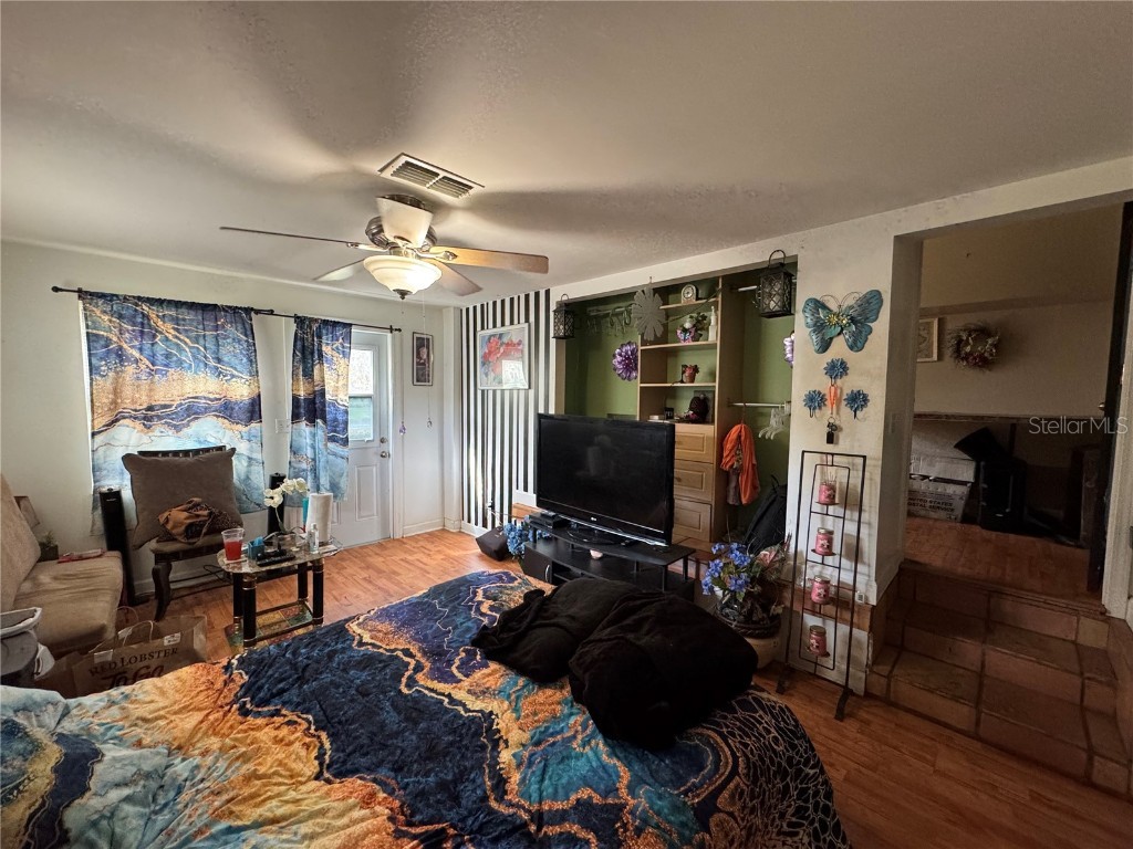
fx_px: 458
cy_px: 424
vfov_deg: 85.7
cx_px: 566
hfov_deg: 102.1
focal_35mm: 14
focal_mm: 2.22
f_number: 2.2
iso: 400
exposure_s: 1/60
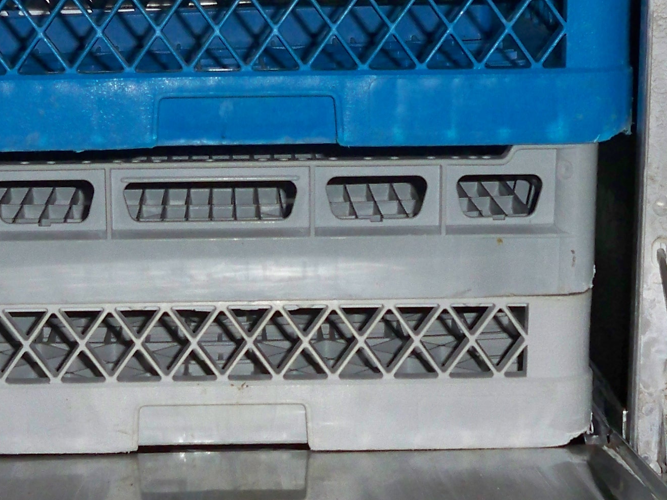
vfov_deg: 15.2
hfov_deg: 20.2
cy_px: 369
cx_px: 258
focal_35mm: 97
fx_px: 1869
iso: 200
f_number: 3.1
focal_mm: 6.3
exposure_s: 1/60
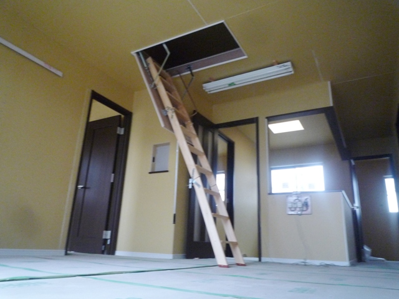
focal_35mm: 25
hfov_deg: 69.4
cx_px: 200
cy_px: 150
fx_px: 288
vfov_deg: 54.9
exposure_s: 1/8
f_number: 2.8
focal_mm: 4.4
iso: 400
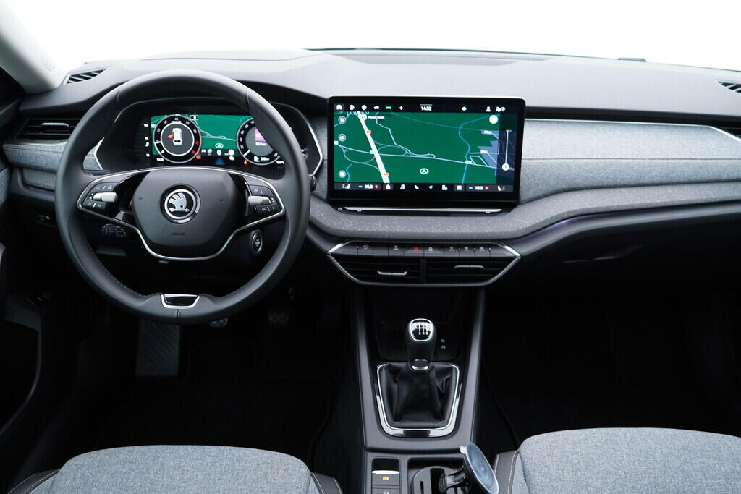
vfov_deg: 36.9
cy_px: 247
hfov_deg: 53.1
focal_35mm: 36
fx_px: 741
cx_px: 370
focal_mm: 24
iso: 320
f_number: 2.8
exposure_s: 1/40
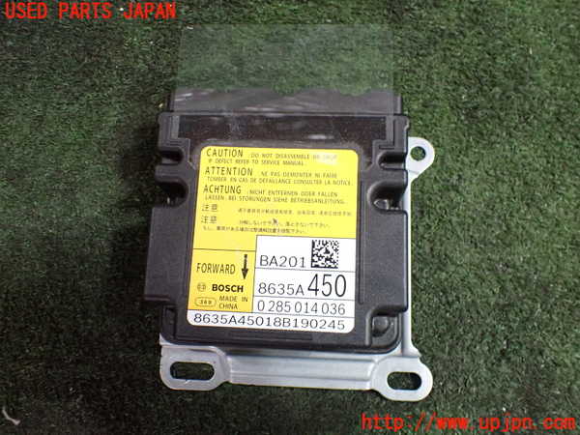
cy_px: 218
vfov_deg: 46.8
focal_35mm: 30
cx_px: 290
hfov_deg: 60.0
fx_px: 503
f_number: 2.3
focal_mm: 5.4
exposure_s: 1/100
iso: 800
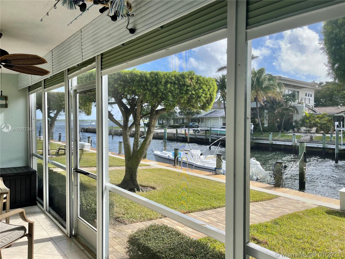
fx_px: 259
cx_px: 172
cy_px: 130
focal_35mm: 26
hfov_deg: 67.3
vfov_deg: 53.1
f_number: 1.6
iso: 32
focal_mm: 5.1
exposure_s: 1/1252
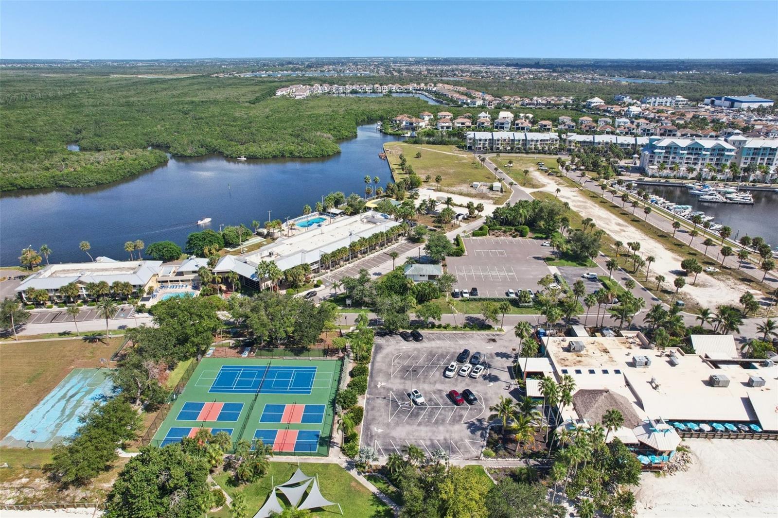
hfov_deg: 78.6
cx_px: 389
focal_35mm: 22
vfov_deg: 57.2
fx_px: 475
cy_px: 259
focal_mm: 8.4
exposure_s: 1/1250
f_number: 2.8
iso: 400
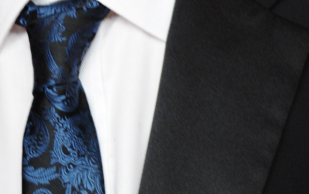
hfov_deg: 3.3
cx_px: 51
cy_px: -145
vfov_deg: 2.1
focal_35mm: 629
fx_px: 5299
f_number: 3.5
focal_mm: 200
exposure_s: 1/250
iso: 1600
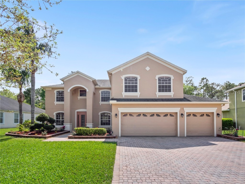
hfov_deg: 102.1
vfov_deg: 85.7
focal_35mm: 14
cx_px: 122
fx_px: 99
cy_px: 92
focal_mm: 7
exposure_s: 1/400
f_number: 7.1
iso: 200
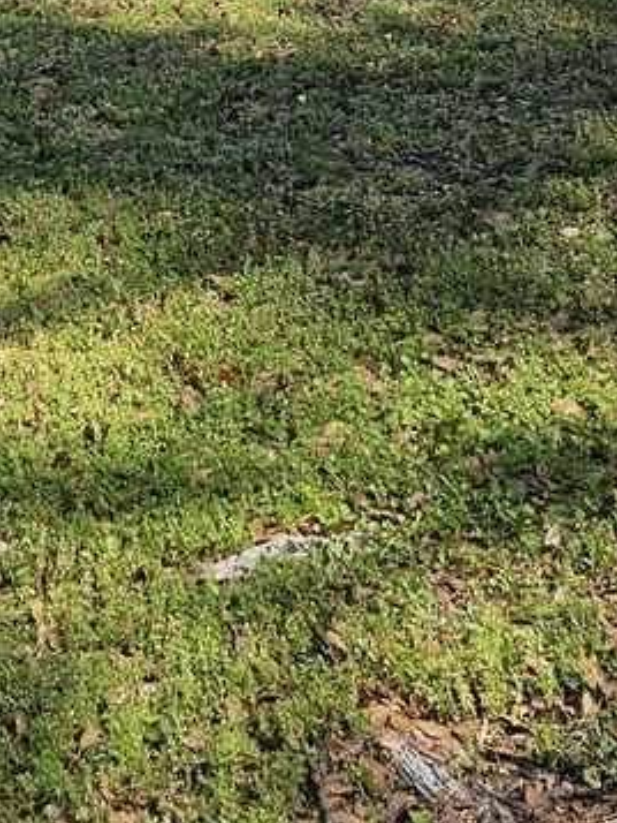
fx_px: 2351
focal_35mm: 99
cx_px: -186
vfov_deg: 17.3
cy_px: -503
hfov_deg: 14.3
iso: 10
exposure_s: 1/475
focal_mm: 6.3
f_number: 1.7
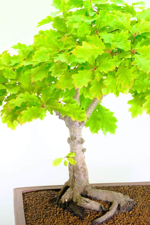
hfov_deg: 16.5
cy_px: 112
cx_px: 75
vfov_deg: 24.5
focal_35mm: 83
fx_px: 518
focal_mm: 55
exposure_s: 1/30
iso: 6400
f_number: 22
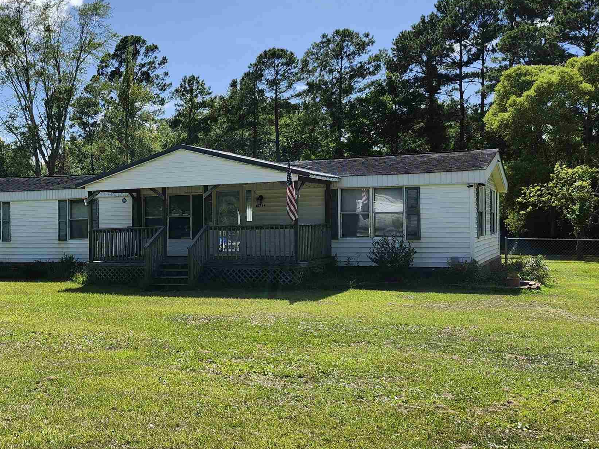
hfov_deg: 41.7
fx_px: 744
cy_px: 248
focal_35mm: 43
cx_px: 111
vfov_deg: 33.6
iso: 25
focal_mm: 5.54
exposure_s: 1/2122
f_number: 1.8
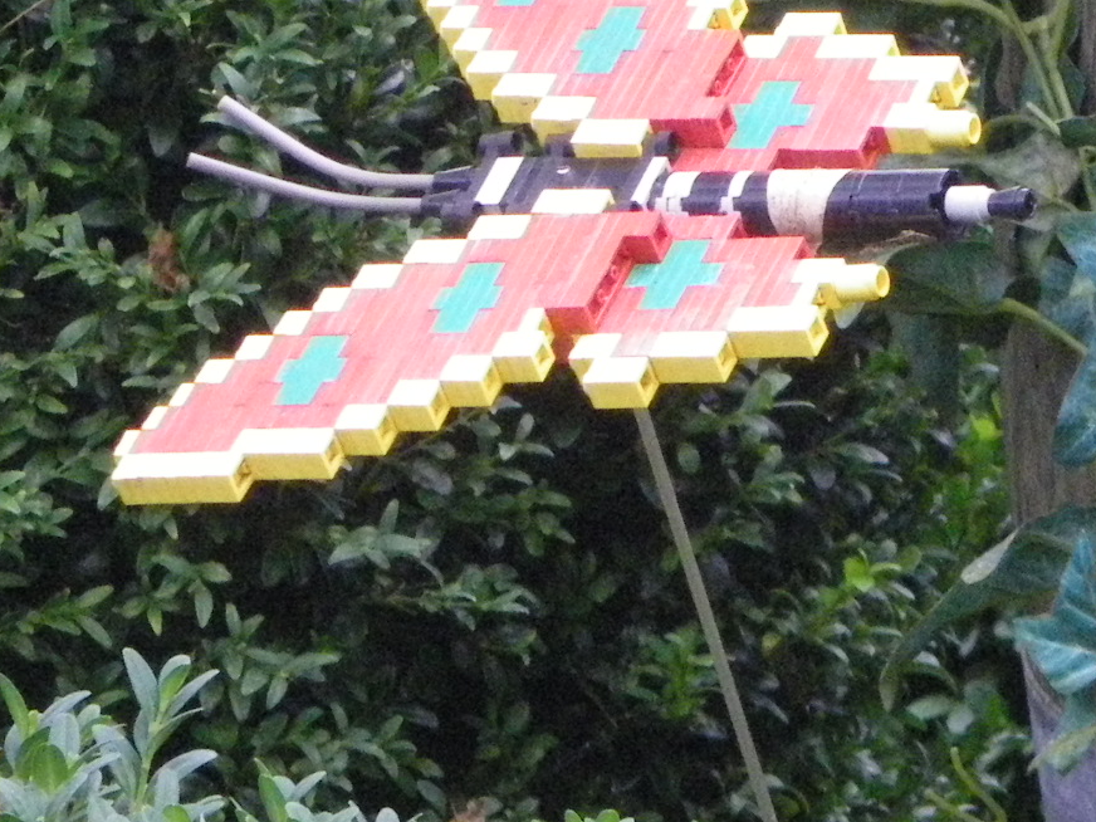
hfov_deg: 2.8
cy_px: 118
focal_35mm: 703
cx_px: 488
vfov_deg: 2.1
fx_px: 22258
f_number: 5.4
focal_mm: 44.1
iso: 640
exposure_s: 1/250
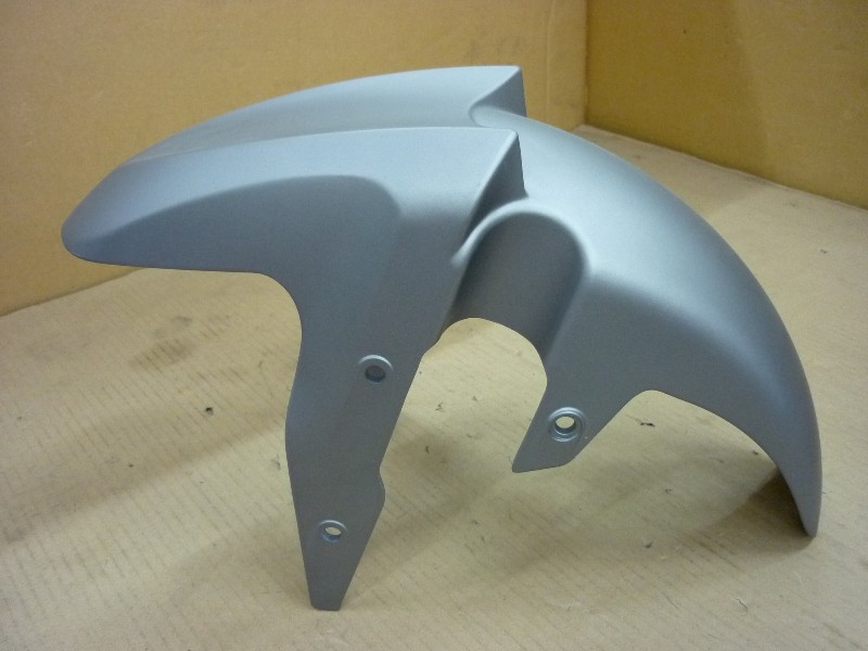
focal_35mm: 33
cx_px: 434
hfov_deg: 55.4
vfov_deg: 42.9
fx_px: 827
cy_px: 326
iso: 400
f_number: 2.8
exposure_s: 1/13
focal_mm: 5.5
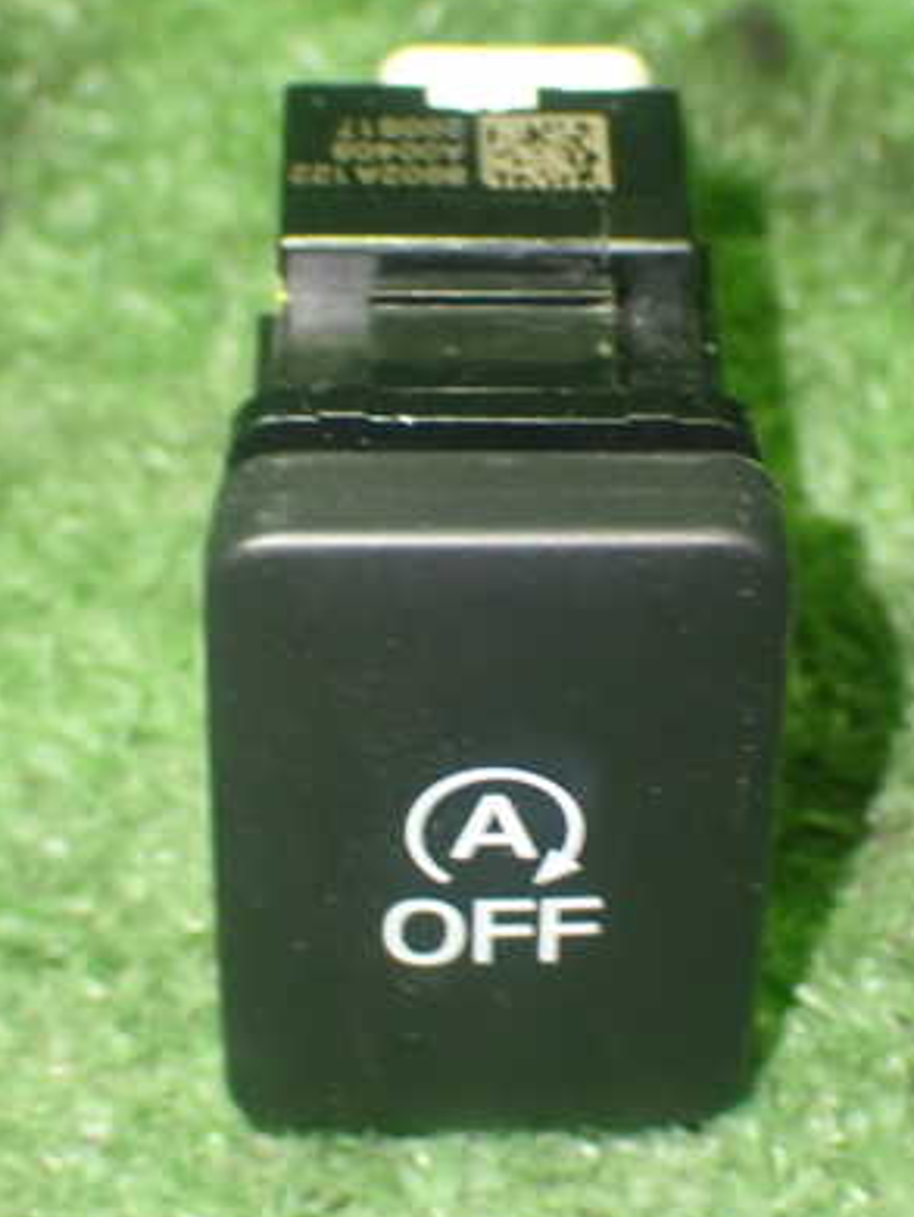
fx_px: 3622
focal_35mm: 103
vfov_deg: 19.1
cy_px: 612
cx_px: 474
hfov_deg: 14.4
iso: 1000
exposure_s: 1/15
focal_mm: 11.88
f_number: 3.8
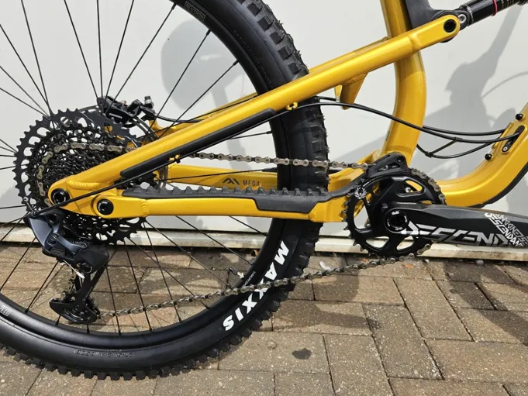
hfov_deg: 65.3
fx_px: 412
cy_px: 179
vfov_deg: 51.3
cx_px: 261
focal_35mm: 27
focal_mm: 5.4
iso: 25
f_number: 1.8
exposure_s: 1/2000
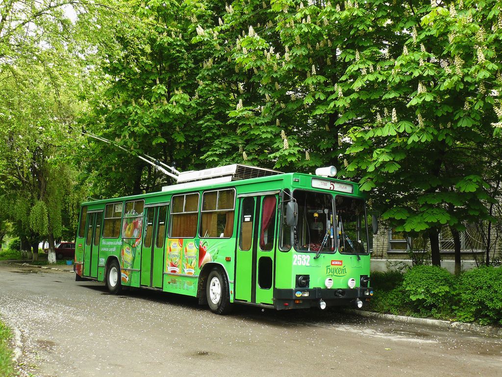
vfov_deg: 39.7
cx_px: 251
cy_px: 188
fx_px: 522
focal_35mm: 36
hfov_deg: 51.4
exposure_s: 1/40
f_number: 4
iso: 100
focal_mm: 6
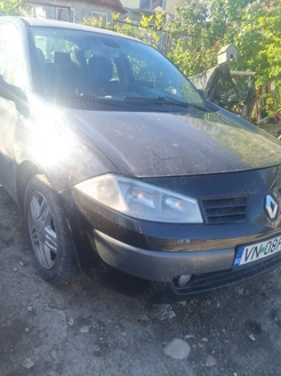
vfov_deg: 63.3
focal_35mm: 28
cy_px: 209
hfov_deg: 49.6
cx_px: 130
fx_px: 304
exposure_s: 1/571
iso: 40
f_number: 1.8
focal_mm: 5.54
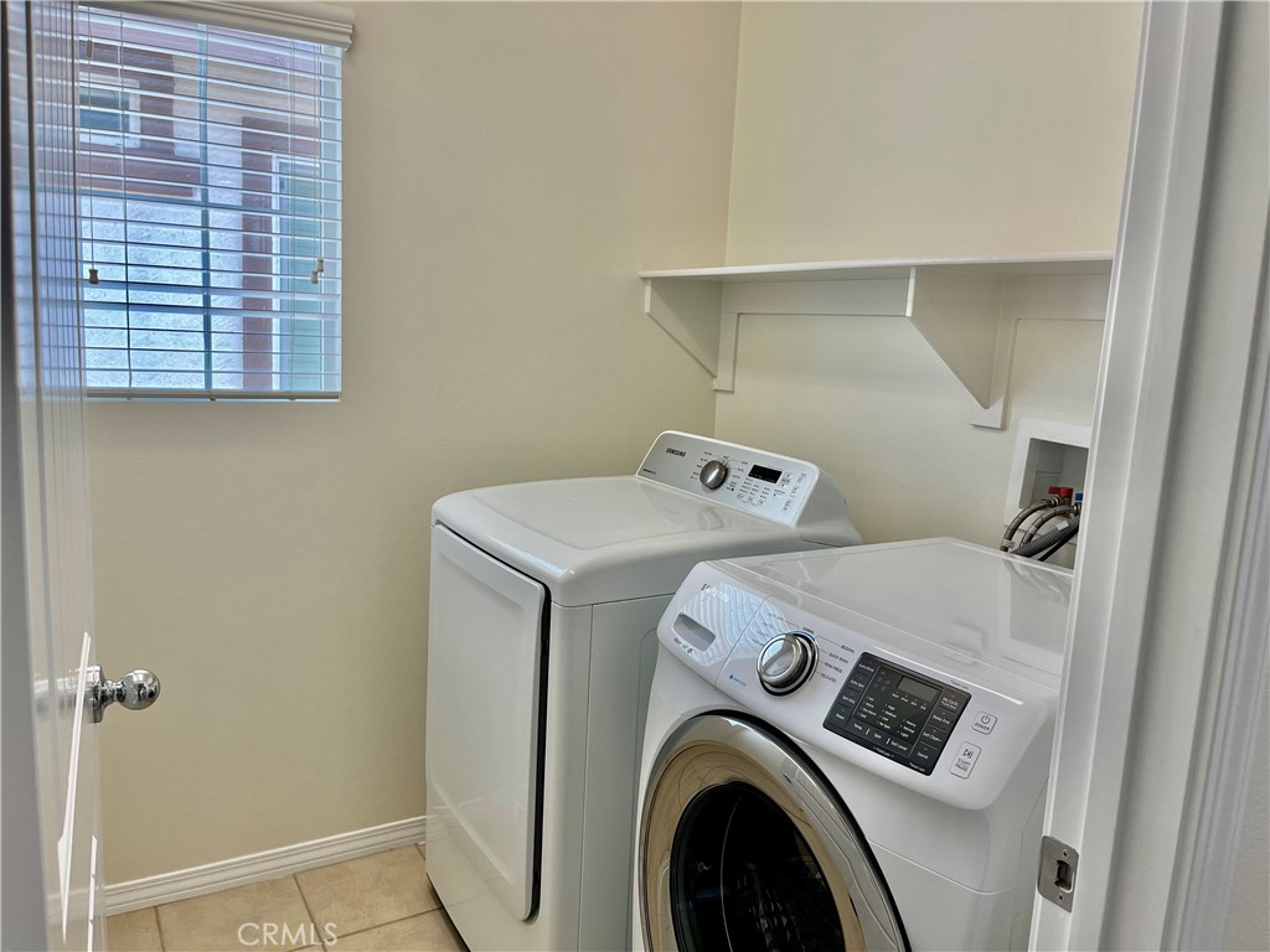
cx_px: 635
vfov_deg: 53.1
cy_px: 476
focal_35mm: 26
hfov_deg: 67.3
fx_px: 954
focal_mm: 5.1
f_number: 1.6
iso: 80
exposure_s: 1/120
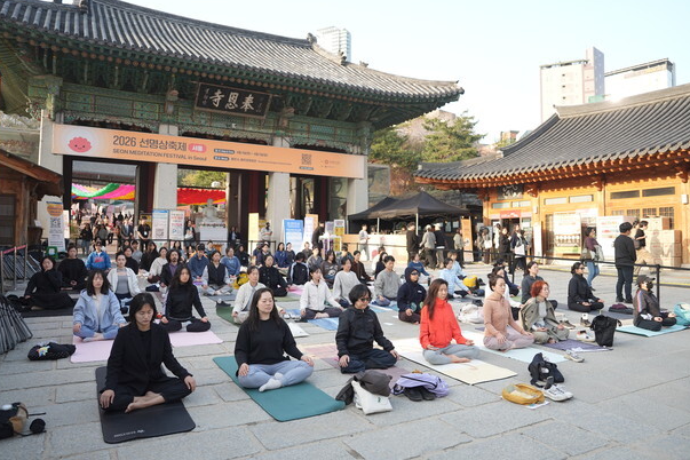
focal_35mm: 25
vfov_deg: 51.3
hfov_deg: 71.5
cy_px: 224
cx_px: 349
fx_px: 479
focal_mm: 24
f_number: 2.8
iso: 400
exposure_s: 1/800
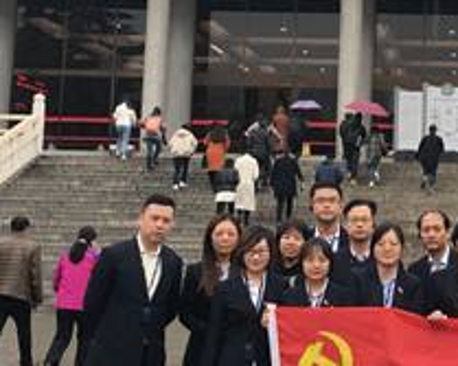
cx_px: 414
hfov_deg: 21.3
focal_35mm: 88
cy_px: 76
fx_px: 1192
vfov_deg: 17.3
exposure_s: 1/33
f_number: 2.2
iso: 25
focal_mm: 4.15
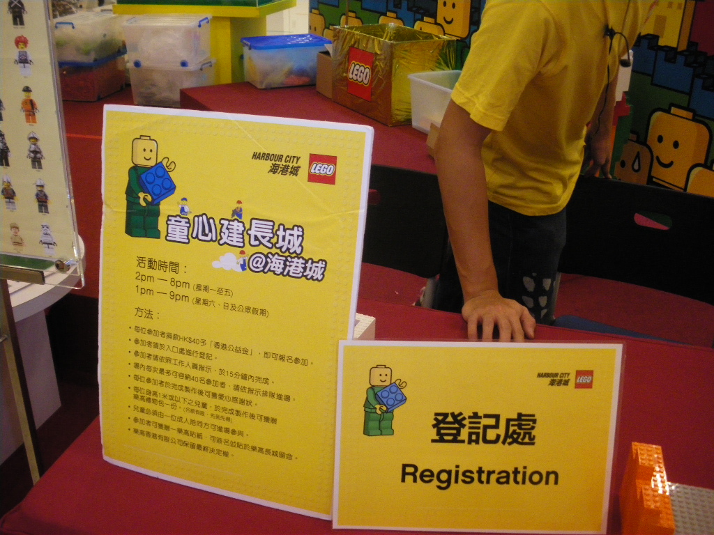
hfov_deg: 51.4
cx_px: 357
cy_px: 268
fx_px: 743
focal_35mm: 36
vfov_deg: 39.7
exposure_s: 1/50
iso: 400
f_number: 3.5
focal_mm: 6.3
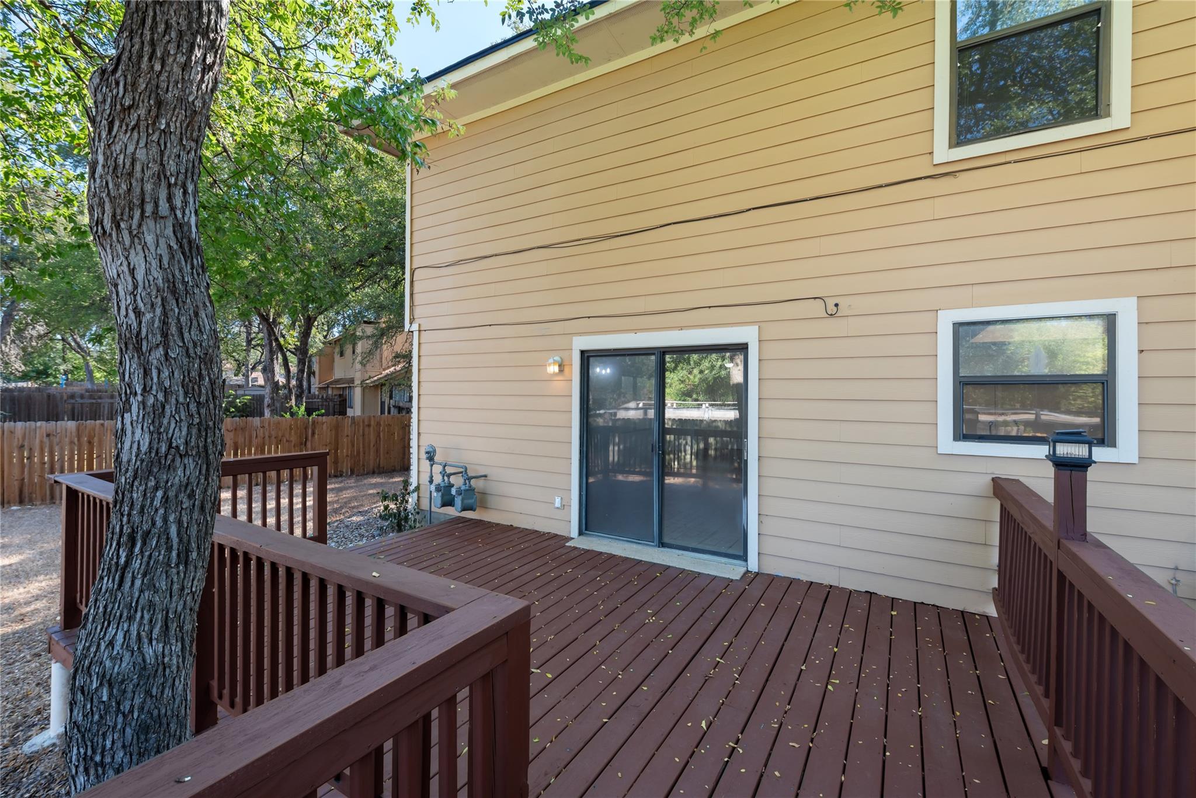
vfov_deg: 77.3
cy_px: 399
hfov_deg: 100.4
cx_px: 598
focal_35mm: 15
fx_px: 498
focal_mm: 15
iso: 400
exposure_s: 1/20
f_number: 8
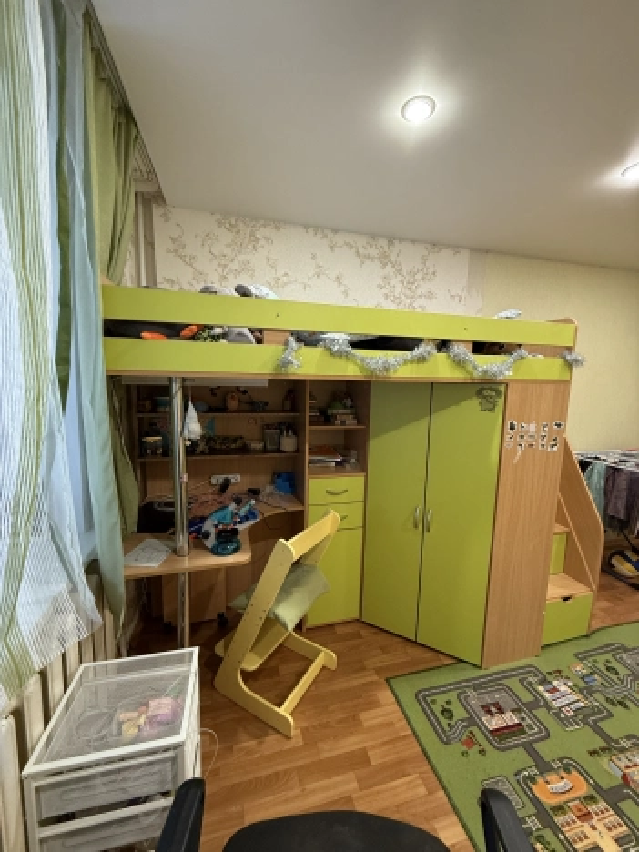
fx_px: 345
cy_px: 426
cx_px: 320
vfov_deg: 102.1
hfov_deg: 85.7
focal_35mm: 14
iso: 250
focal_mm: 2.22
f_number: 2.2
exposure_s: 1/50
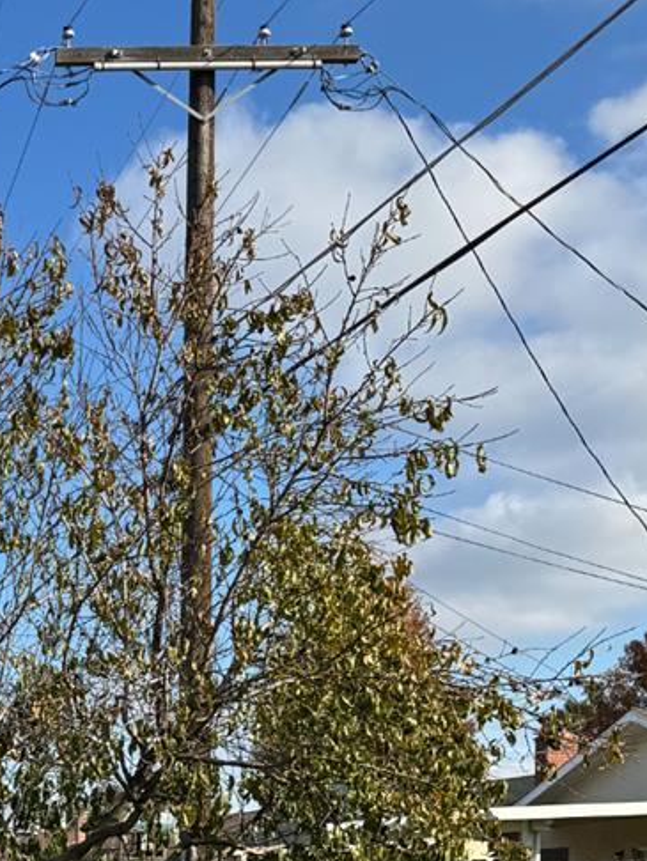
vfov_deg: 24.1
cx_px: -277
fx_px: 1843
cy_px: 1014
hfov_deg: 18.1
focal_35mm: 74
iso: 80
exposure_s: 1/4049
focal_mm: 6.76
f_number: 1.78
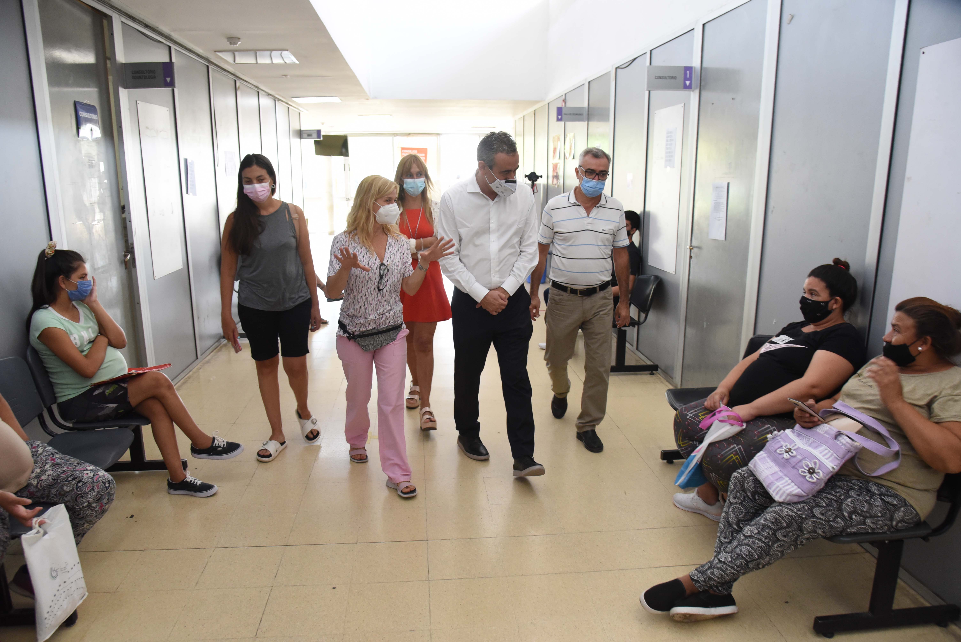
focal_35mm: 24
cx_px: 480
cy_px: 321
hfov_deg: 73.7
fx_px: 641
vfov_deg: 53.2
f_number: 5
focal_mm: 24
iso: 2500
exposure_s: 1/125
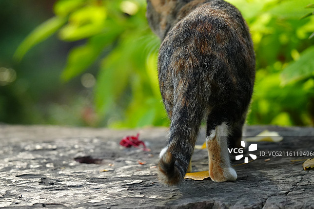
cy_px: 91
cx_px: 134
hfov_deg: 4.2
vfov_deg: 2.8
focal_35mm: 486
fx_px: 4241
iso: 4000
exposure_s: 1/1000
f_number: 6.3
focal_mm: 391.3
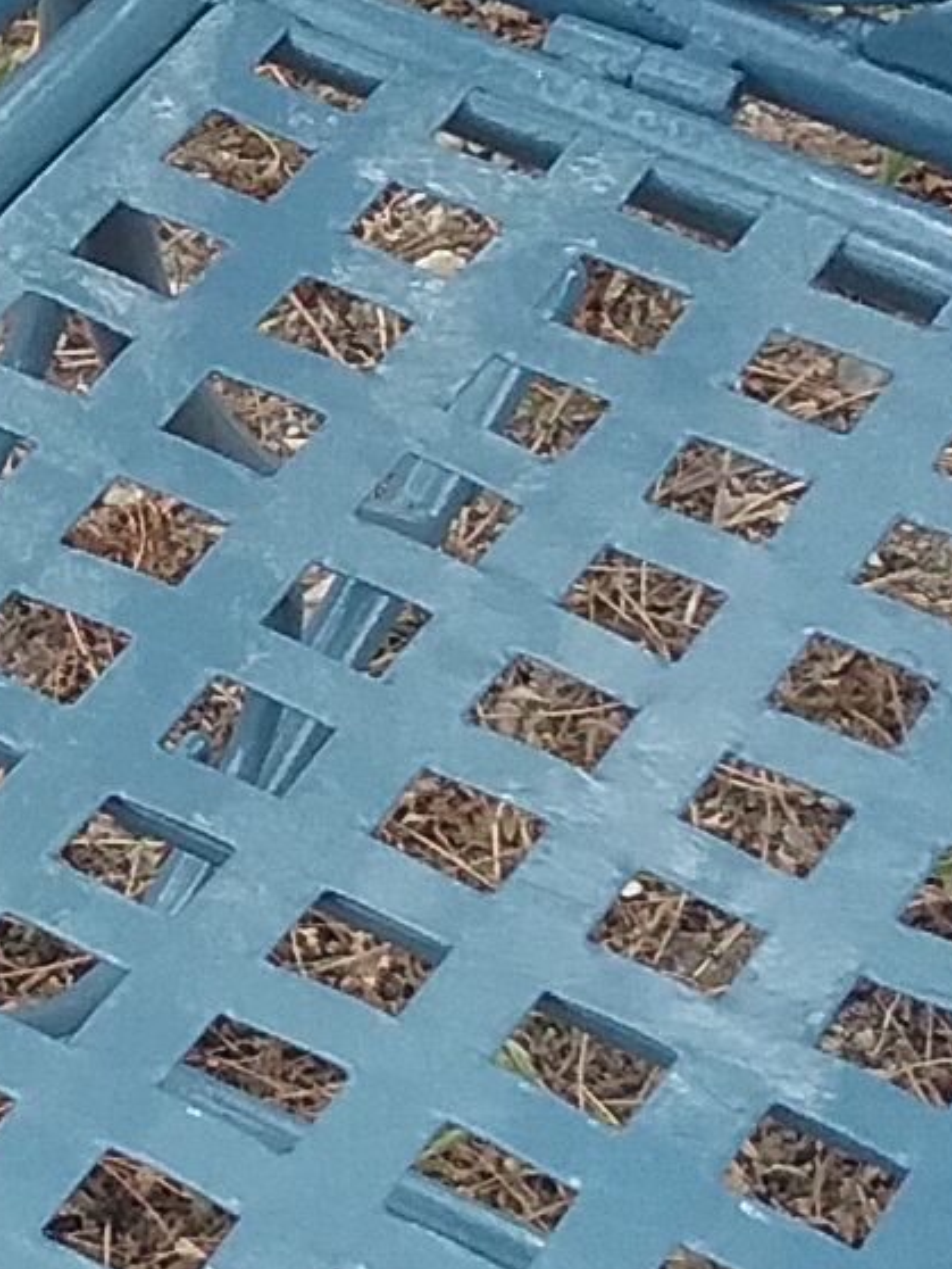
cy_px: 505
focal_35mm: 144
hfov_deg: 9.8
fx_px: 5276
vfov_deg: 13.7
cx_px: -695
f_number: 2.2
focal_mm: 3.3
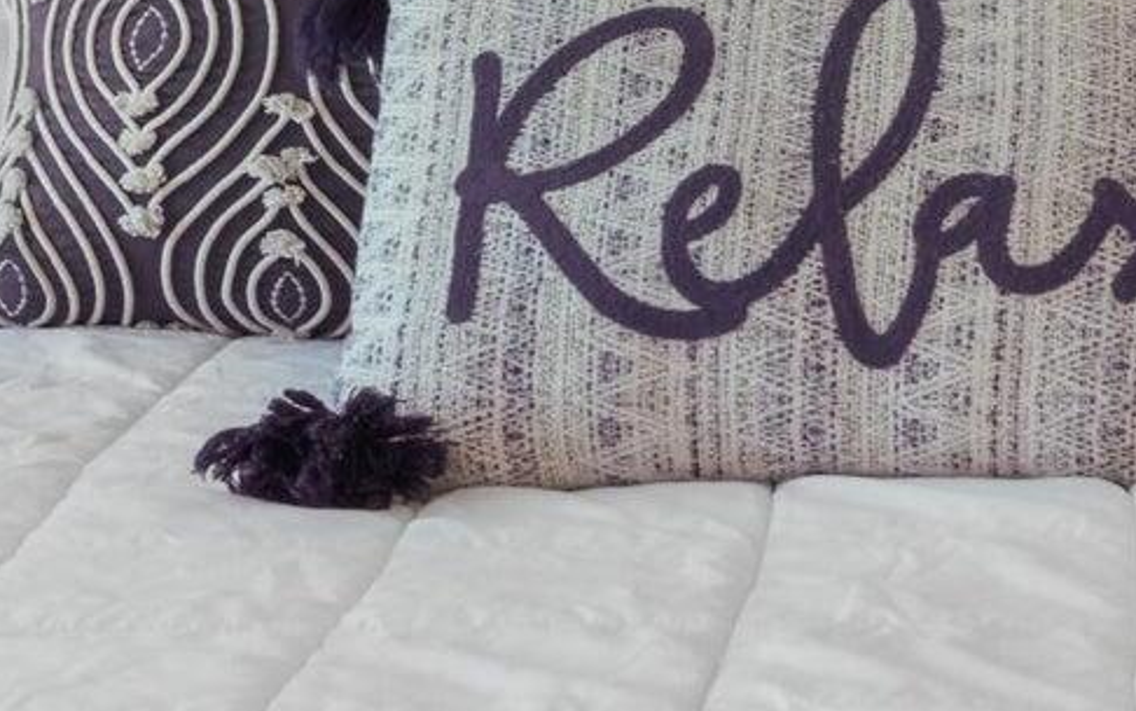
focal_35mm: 156
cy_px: -524
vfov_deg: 8.1
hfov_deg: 13.3
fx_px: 4831
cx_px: 1030
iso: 800
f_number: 11
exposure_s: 1/25
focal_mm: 31
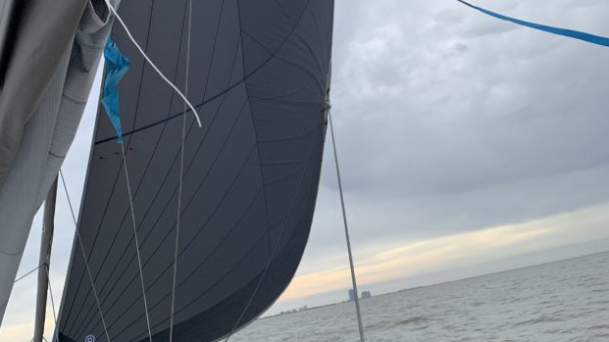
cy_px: 128
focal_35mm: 38
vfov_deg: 31.0
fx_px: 614
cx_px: 304
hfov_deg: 52.8
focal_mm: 4.25
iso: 25
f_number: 1.8
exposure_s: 1/1011
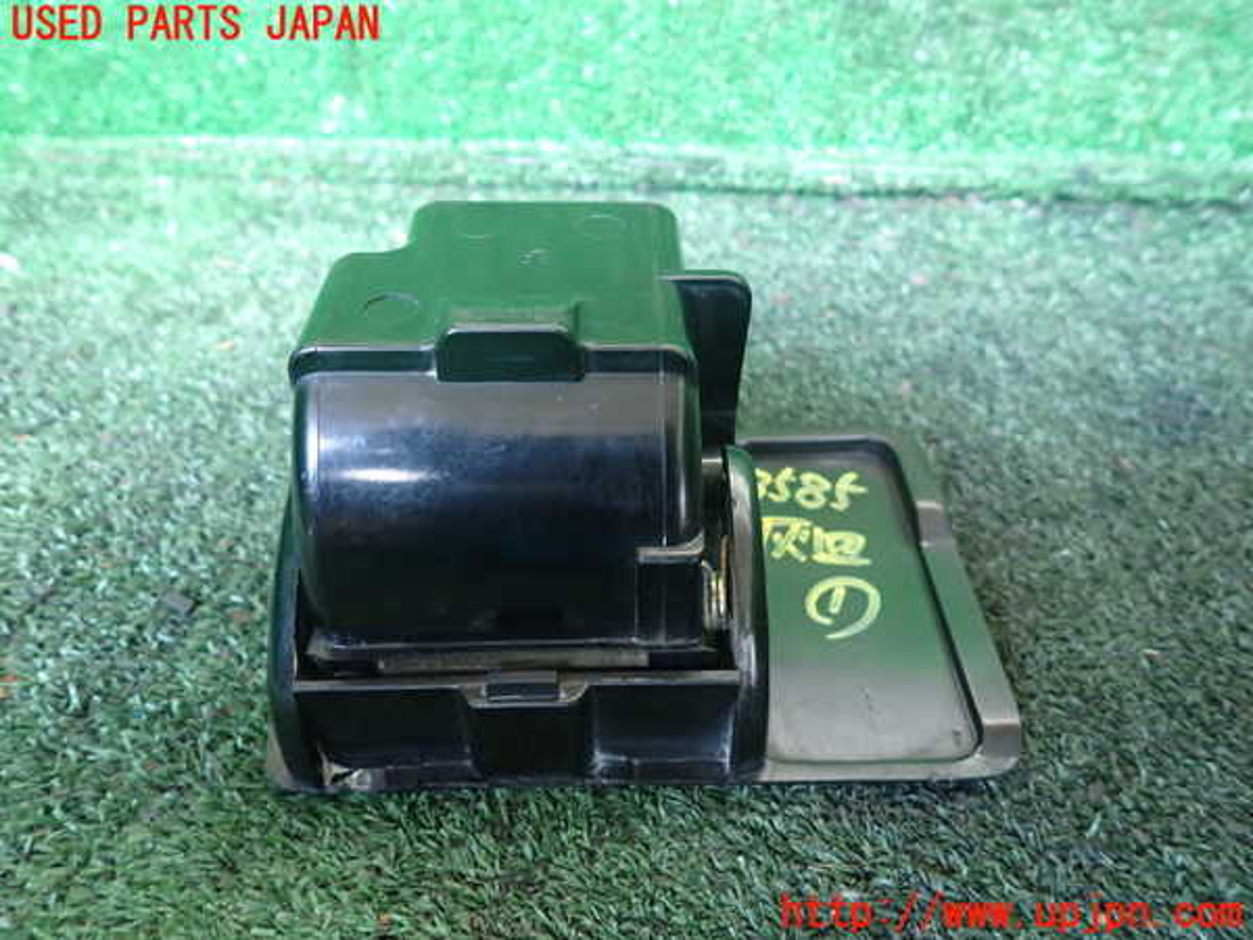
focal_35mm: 25
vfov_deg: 54.9
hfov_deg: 69.4
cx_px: 626
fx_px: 905
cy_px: 470
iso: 640
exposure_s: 1/30
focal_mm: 4.5
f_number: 2
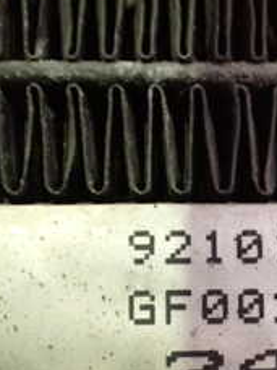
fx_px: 843
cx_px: 290
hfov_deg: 18.1
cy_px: 326
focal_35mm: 79
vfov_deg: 24.1
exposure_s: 1/30
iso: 1250
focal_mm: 5.4
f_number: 2.3
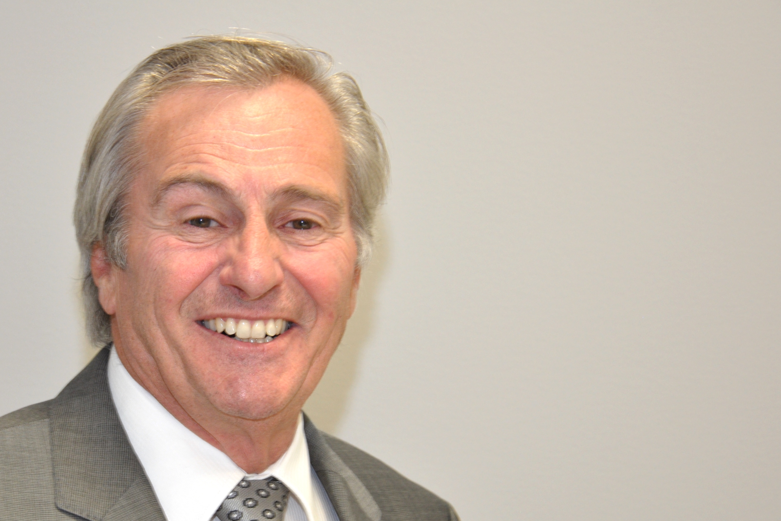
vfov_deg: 10.1
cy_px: 353
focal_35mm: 135
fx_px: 2928
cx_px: 247
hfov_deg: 15.2
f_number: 5.3
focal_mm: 62
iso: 500
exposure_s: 1/30
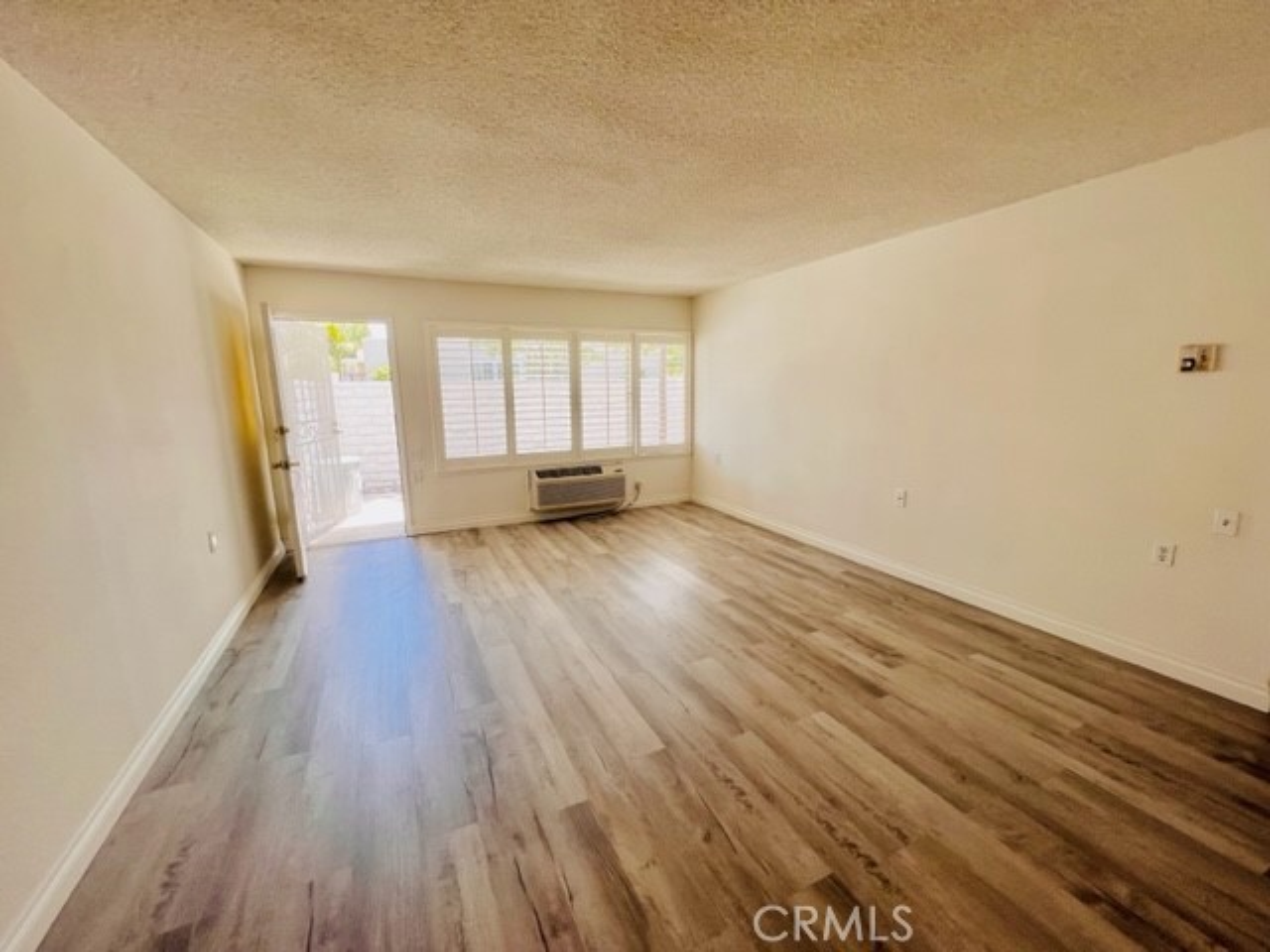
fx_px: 477
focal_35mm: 13
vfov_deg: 89.9
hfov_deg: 106.2
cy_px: 476
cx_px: 635
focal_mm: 1.57
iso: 32
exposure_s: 1/166
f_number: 1.8
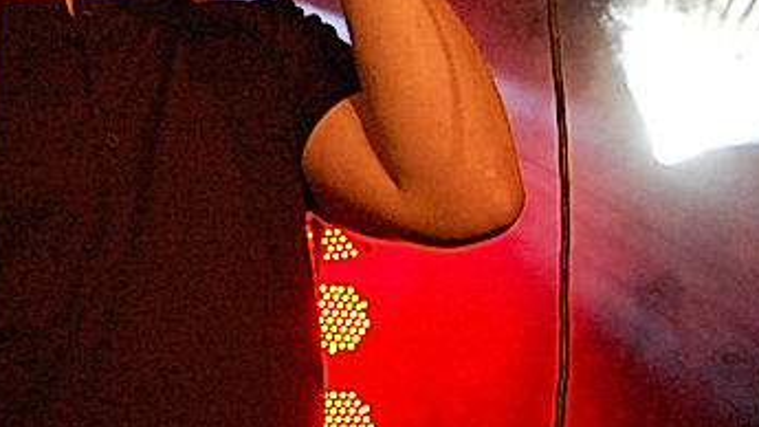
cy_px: 117
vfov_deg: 9.2
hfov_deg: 16.1
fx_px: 2636
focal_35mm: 131
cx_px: -4
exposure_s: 1/320
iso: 1600
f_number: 4.5
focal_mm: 24
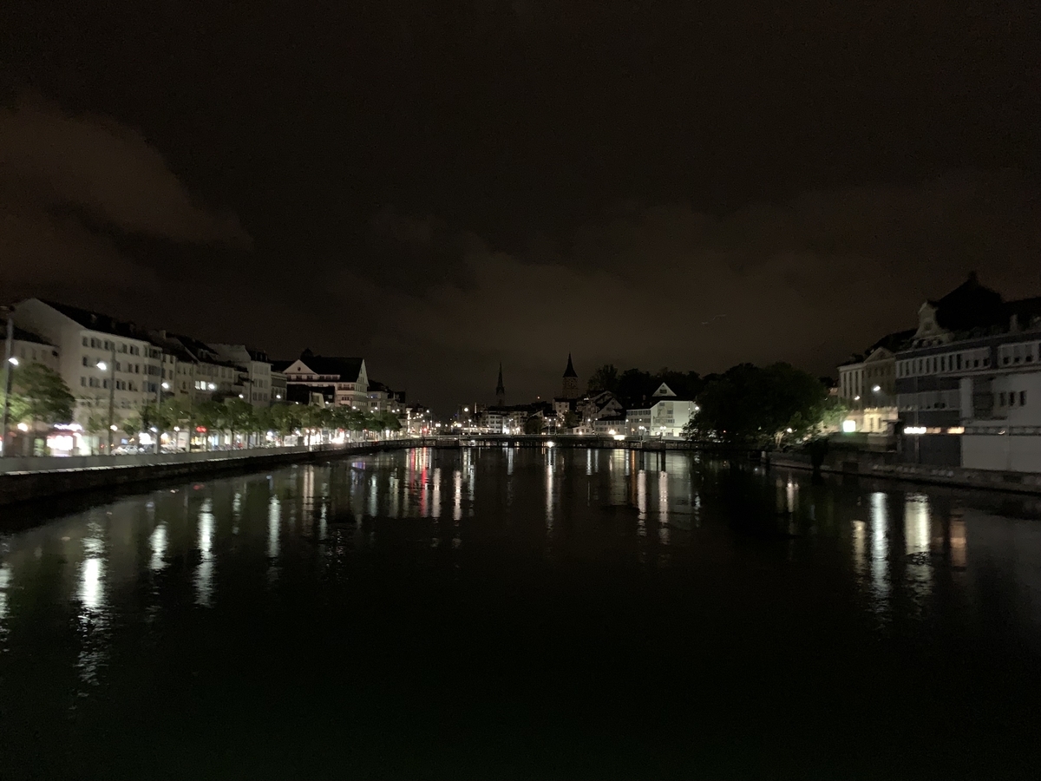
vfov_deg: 53.1
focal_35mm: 26
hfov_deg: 67.3
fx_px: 782
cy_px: 390
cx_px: 520
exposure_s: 1/4
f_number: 1.8
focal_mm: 4.25
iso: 640
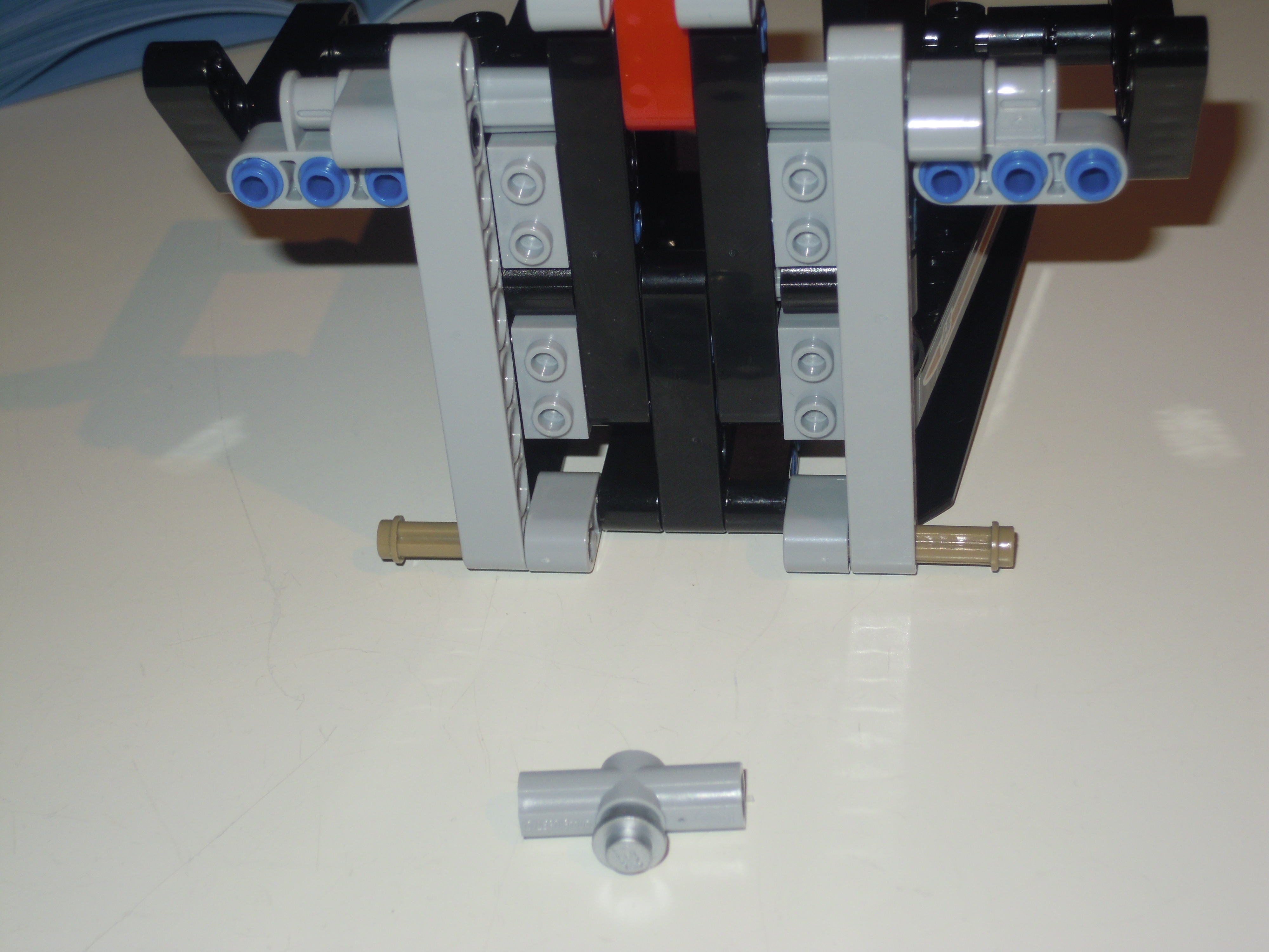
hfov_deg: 30.7
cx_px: 634
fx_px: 2310
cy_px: 476
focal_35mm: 63
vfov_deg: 23.3
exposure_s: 1/40
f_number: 4
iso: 100
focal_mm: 11.2
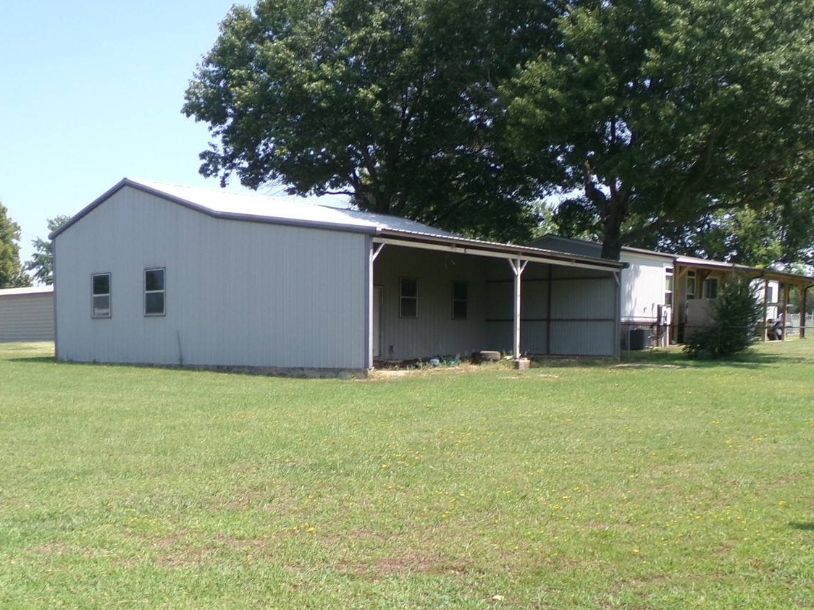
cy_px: 433
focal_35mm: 41
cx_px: 340
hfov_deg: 45.6
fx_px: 964
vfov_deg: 34.6
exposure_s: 1/58
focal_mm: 4.3
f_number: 11.07
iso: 100
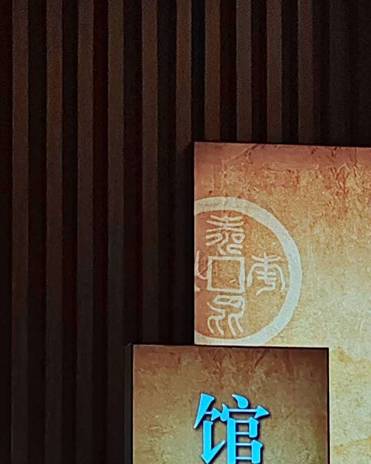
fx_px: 1607
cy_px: 550
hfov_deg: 12.8
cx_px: -87
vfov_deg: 15.8
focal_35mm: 117
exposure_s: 1/100
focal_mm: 6.14
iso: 648
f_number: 1.8
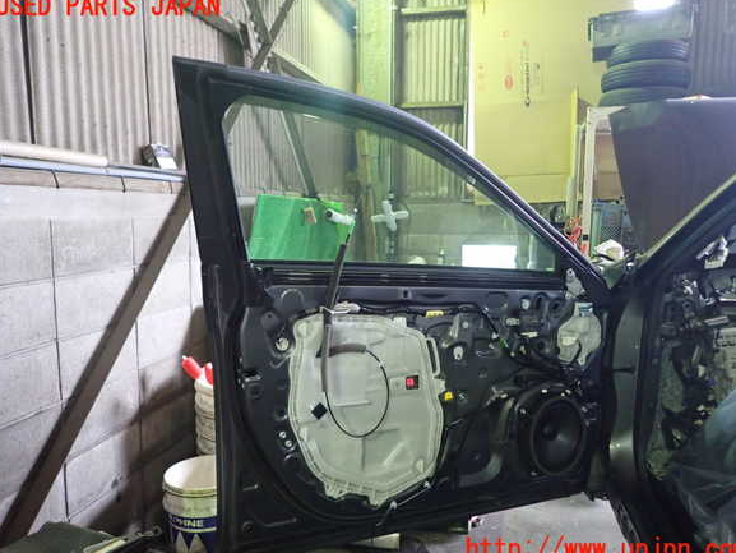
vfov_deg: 53.1
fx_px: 553
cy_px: 278
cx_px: 371
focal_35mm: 26
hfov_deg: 67.3
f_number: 2
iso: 640
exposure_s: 1/30
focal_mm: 4.5
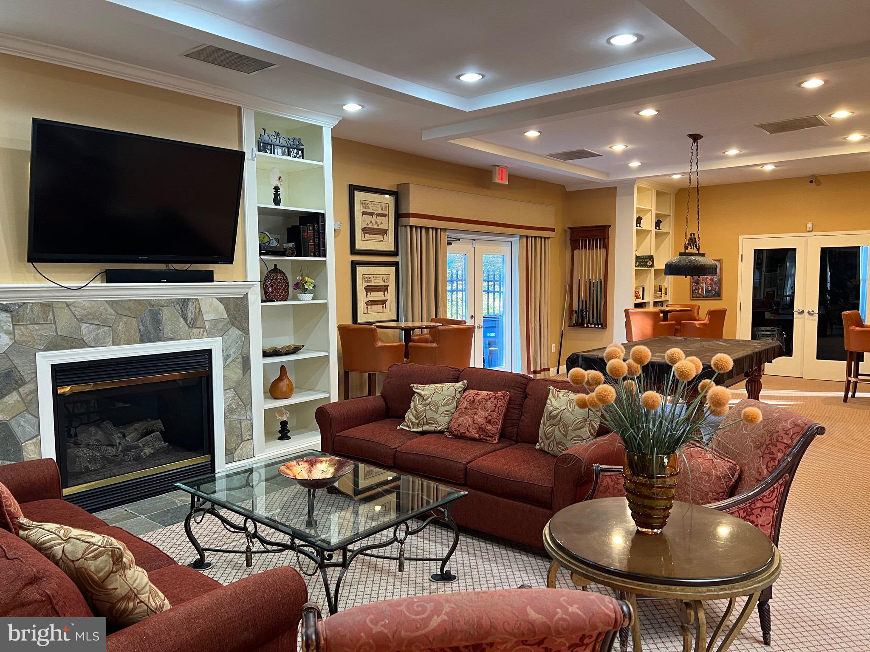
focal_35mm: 26
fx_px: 653
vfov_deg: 53.1
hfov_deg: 67.3
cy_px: 326
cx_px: 435
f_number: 1.5
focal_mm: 5.7
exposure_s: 1/60
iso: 125
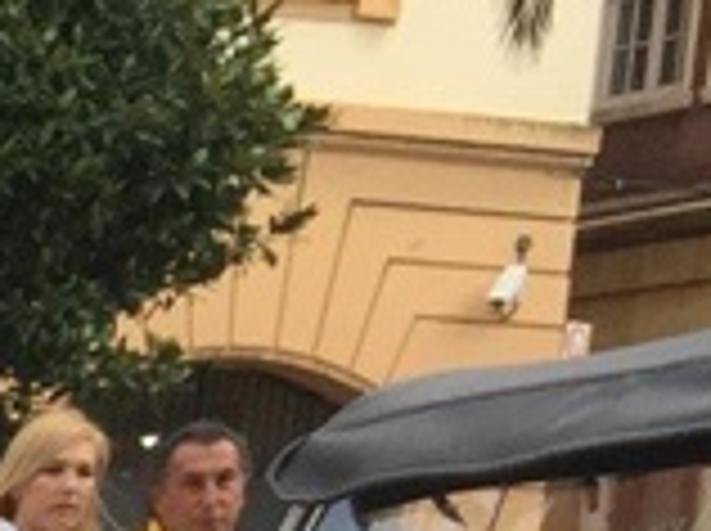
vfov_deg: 7.0
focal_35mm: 188
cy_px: 1629
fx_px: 3856
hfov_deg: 8.5
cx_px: -1534
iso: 32
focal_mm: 4.15
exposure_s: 1/50
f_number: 2.2
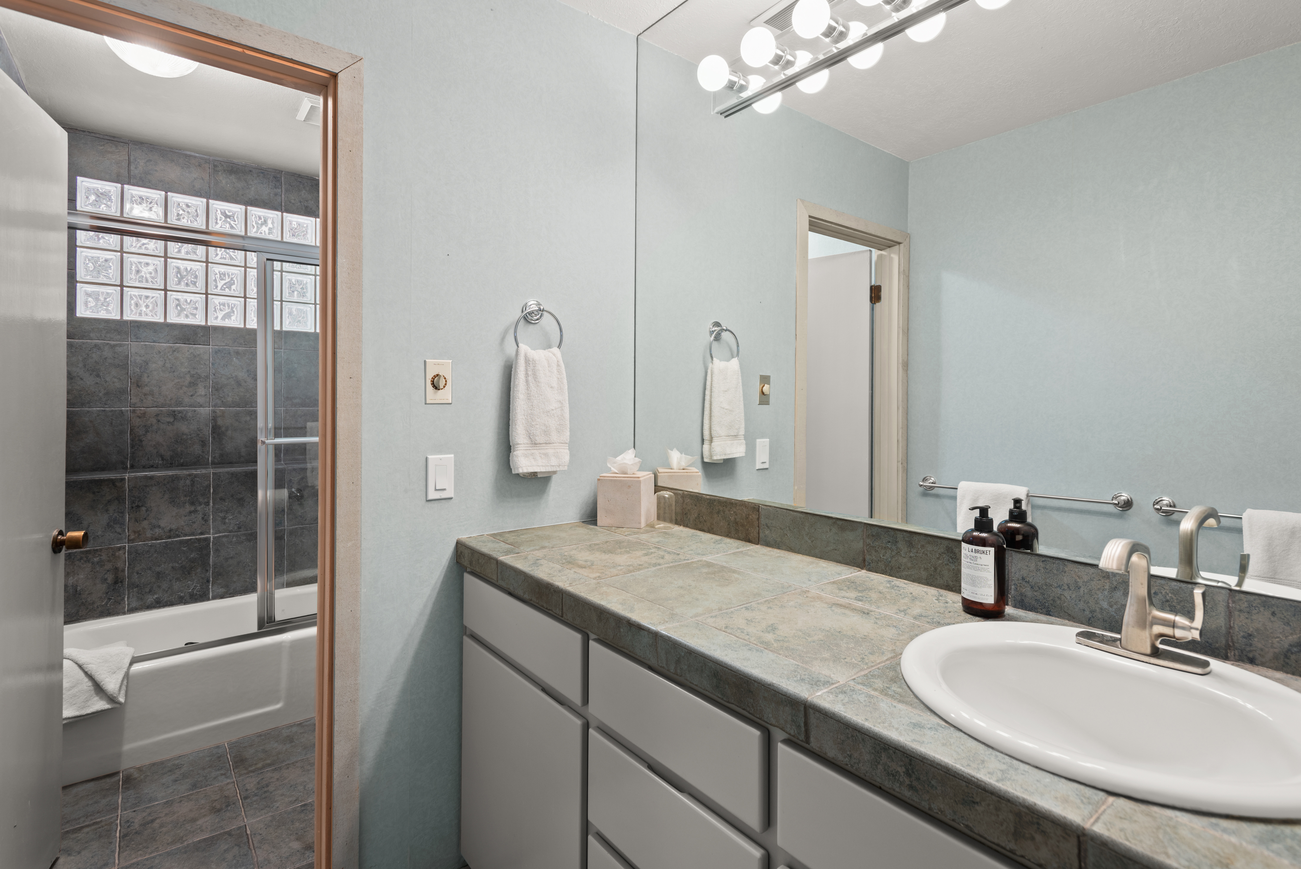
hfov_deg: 93.3
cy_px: 434
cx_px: 650
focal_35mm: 17
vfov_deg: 70.5
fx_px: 615
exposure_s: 1.3
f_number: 7.1
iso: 100
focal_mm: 17
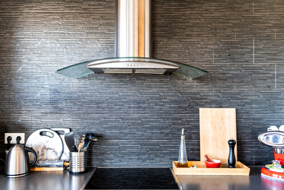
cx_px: 142
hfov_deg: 58.7
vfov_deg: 41.1
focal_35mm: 32
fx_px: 252
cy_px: 95
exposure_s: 1/60
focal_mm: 32
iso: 400
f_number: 2.8
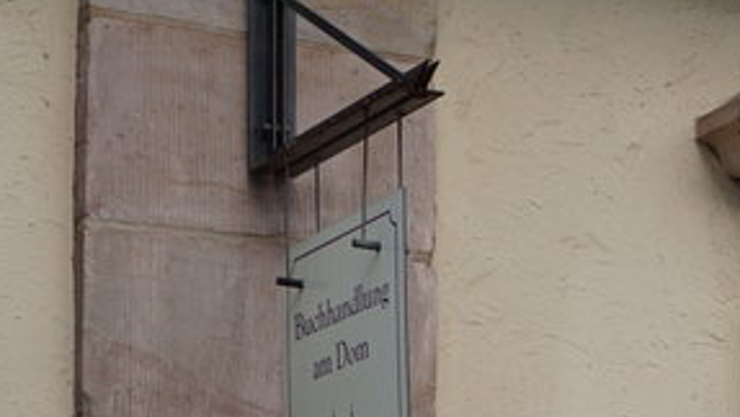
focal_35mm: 126
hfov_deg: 16.6
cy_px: 593
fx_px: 2474
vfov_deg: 9.4
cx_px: 750
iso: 100
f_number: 4.5
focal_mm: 18
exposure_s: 1/160
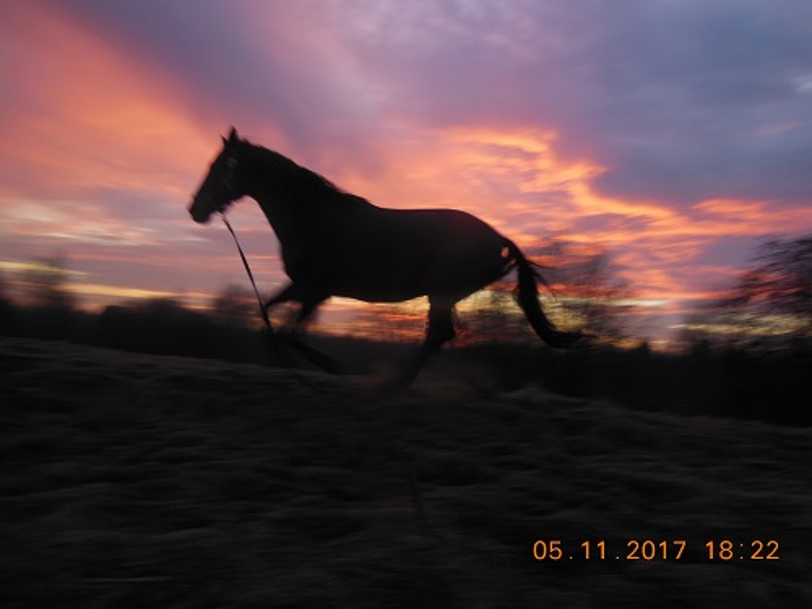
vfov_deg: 54.9
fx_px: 586
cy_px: 304
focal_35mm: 25
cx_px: 406
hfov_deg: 69.4
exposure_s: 1/30
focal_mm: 4.5
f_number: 3.5
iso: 160
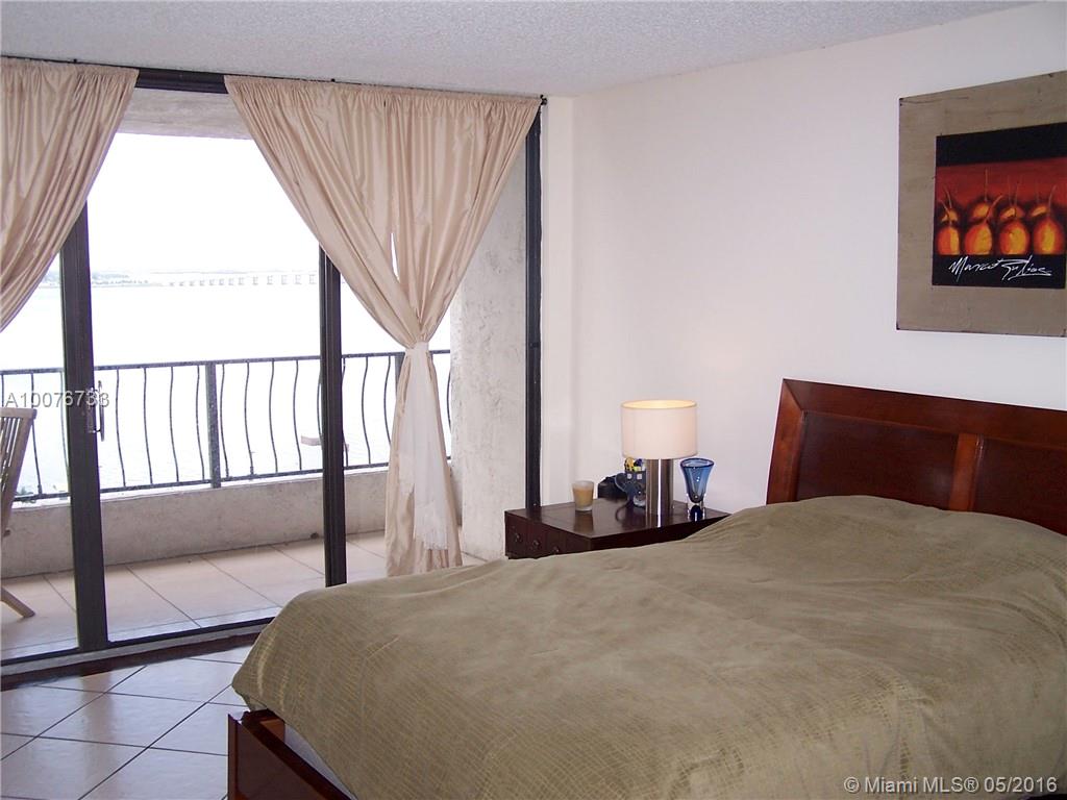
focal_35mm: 38
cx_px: 534
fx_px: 1171
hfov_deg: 49.0
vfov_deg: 37.7
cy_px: 400
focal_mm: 6.3
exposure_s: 1/60
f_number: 2.8
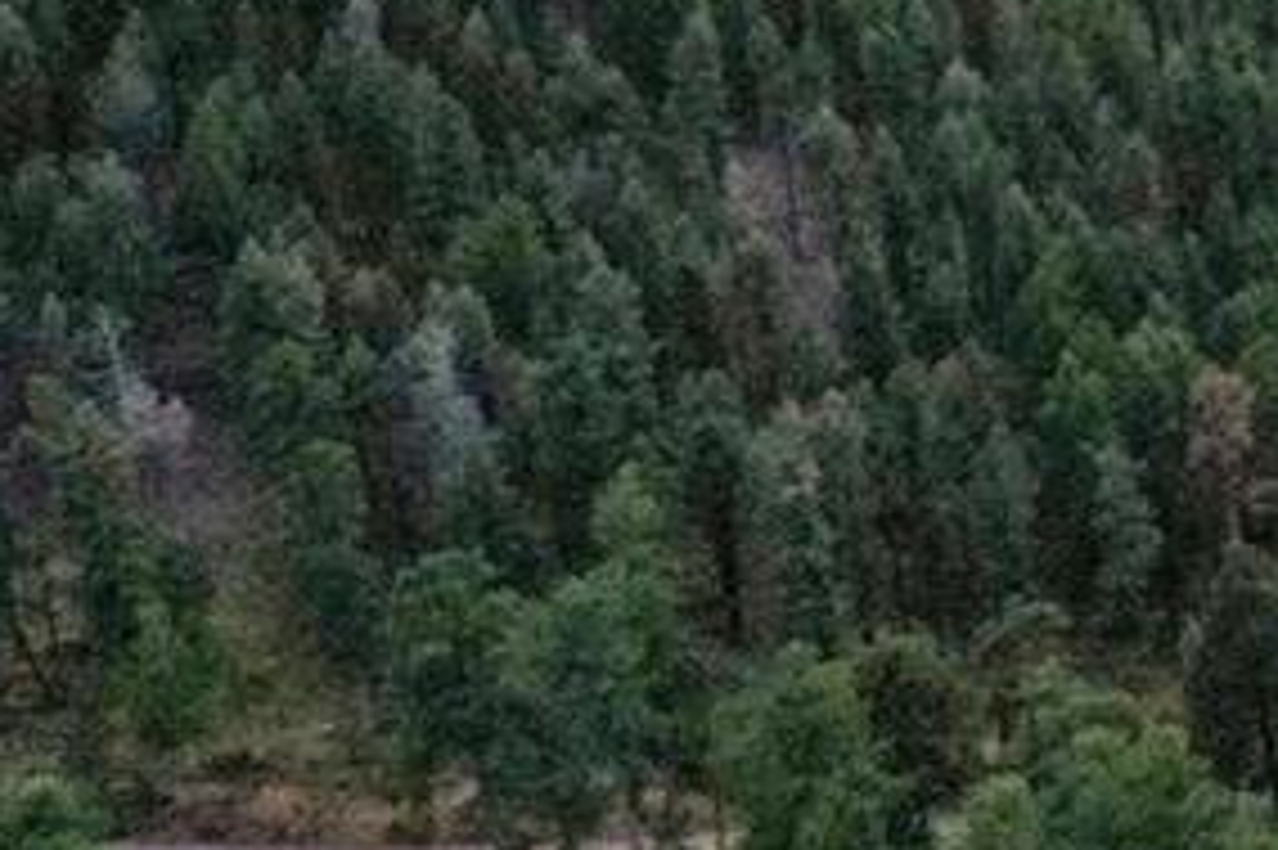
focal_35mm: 158
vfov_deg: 8.6
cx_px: 3344
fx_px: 5606
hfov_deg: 10.6
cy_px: -81
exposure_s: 1/1600
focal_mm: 10.26
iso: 800
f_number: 8
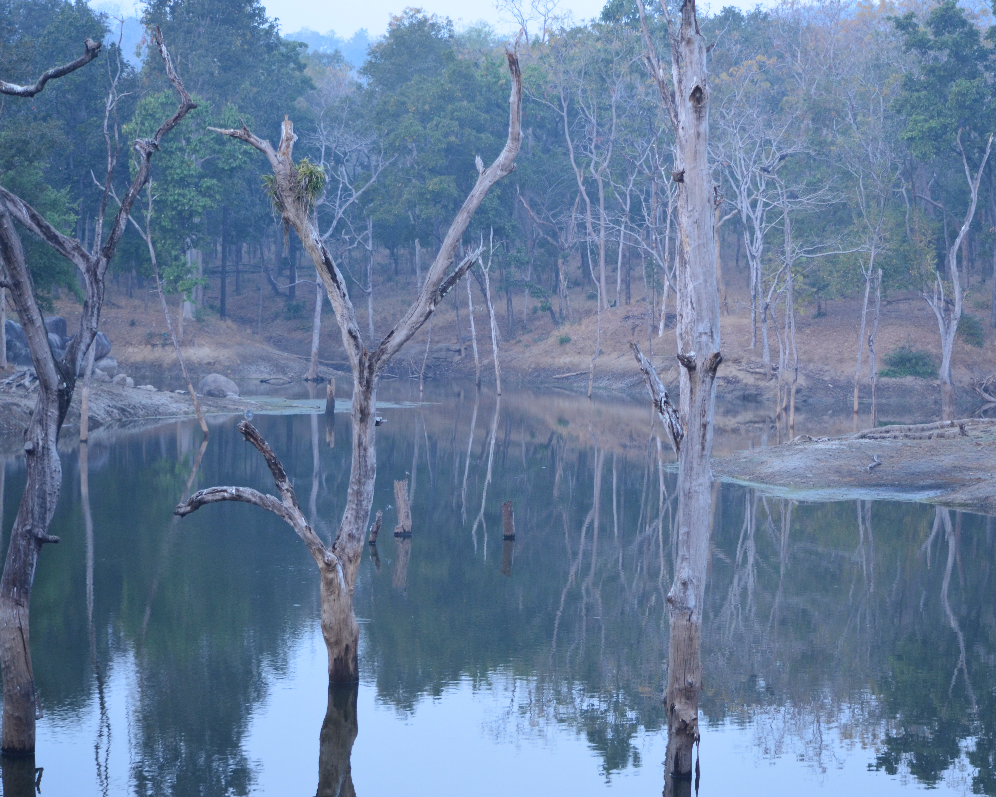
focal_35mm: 94
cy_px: 399
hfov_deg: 20.5
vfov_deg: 16.4
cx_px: 570
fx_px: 2758
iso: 800
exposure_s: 1/60
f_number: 4.5
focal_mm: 55
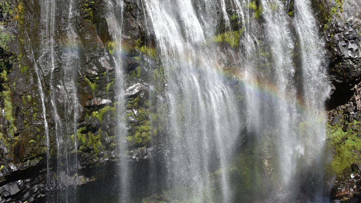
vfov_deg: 21.4
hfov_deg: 37.2
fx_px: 536
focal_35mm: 56
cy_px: 69
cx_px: 189
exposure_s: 1/250
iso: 100
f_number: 8
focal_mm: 45
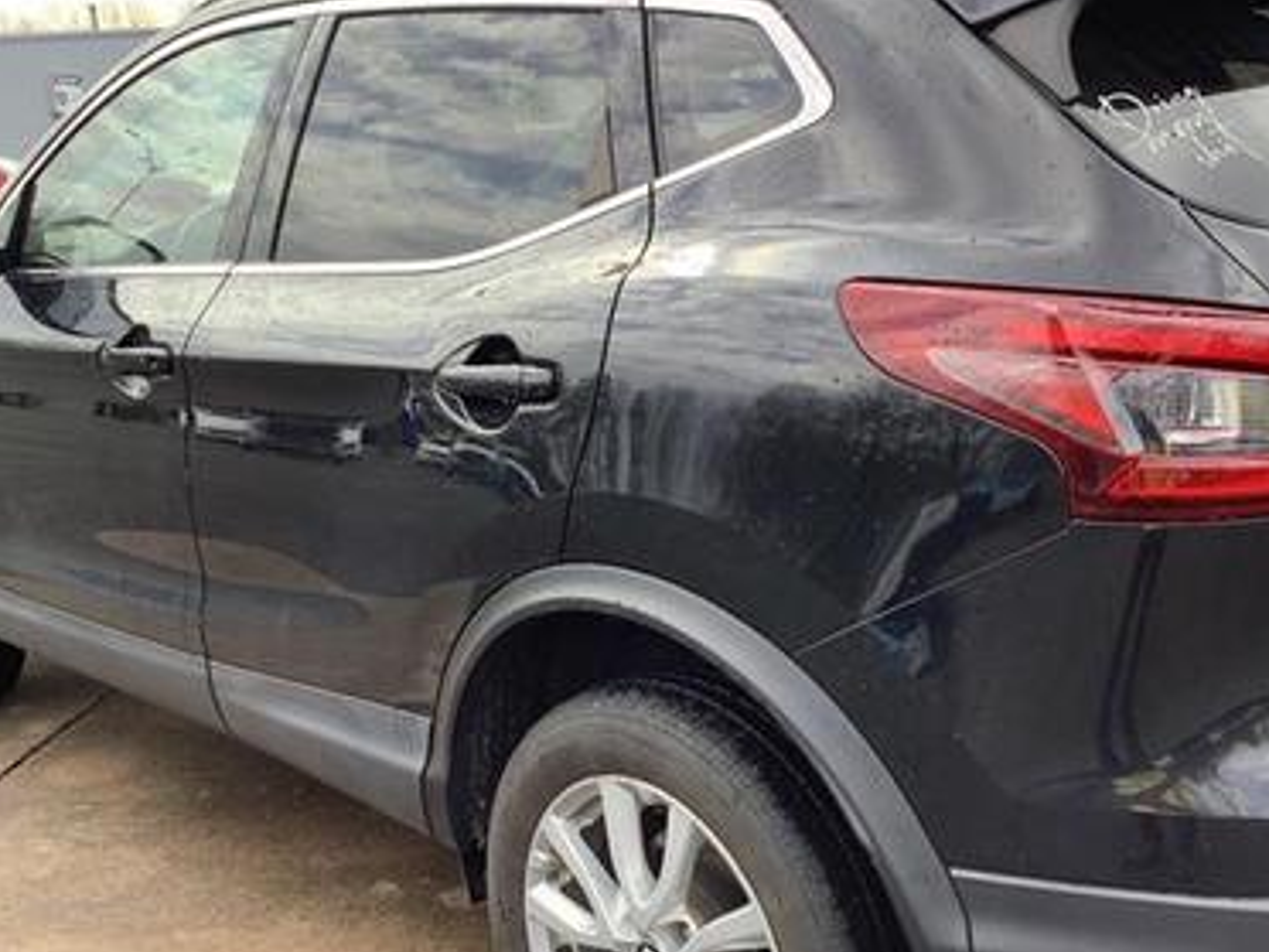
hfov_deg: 44.7
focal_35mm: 42
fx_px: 1540
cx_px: 689
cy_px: 560
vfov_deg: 34.3
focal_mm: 3.3
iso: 25
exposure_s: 1/191
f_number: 2.4
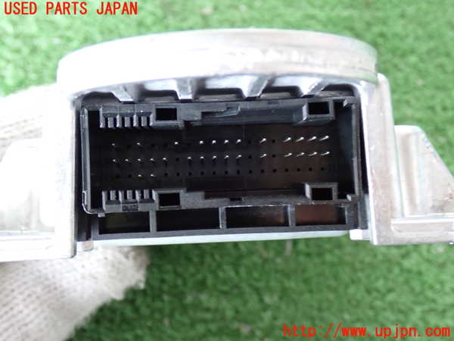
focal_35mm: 50
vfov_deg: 29.1
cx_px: 227
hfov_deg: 38.2
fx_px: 656
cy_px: 170
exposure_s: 1/13
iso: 800
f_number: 3.2
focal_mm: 9.01
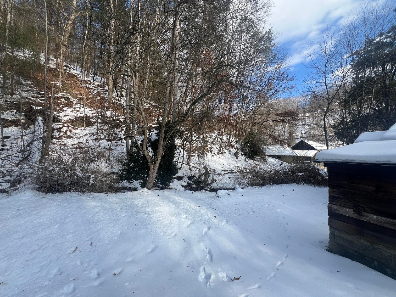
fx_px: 149
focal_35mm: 13
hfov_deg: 106.2
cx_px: 198
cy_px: 148
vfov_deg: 89.9
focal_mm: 1.57
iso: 32
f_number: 1.8
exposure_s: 1/791
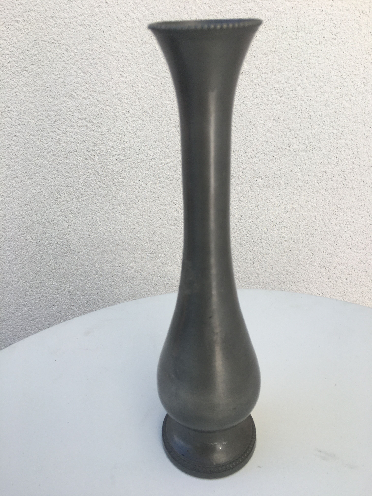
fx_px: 416
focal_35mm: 29
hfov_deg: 48.2
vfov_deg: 61.7
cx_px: 186
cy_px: 248
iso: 25
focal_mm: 4.15
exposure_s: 1/635
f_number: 2.2
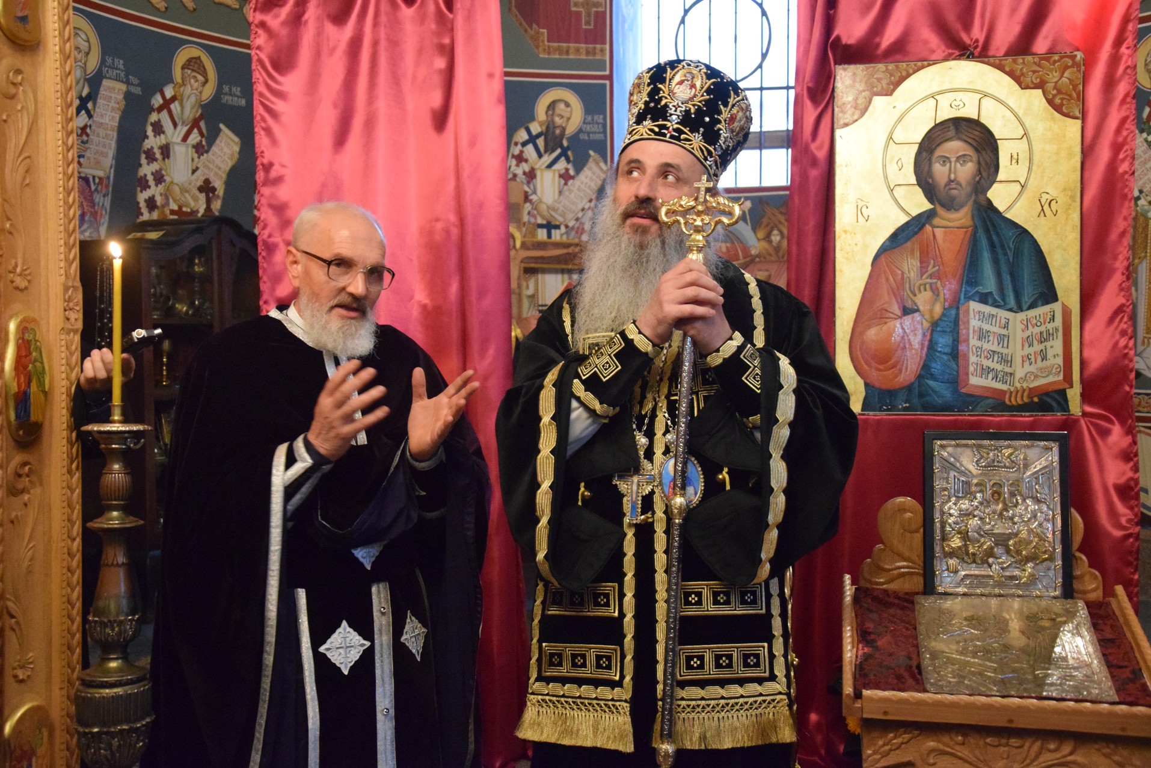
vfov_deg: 29.9
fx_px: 1439
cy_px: 384
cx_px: 576
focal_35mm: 45
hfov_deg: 43.6
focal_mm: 30
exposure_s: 1/40
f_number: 4.2
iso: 6400
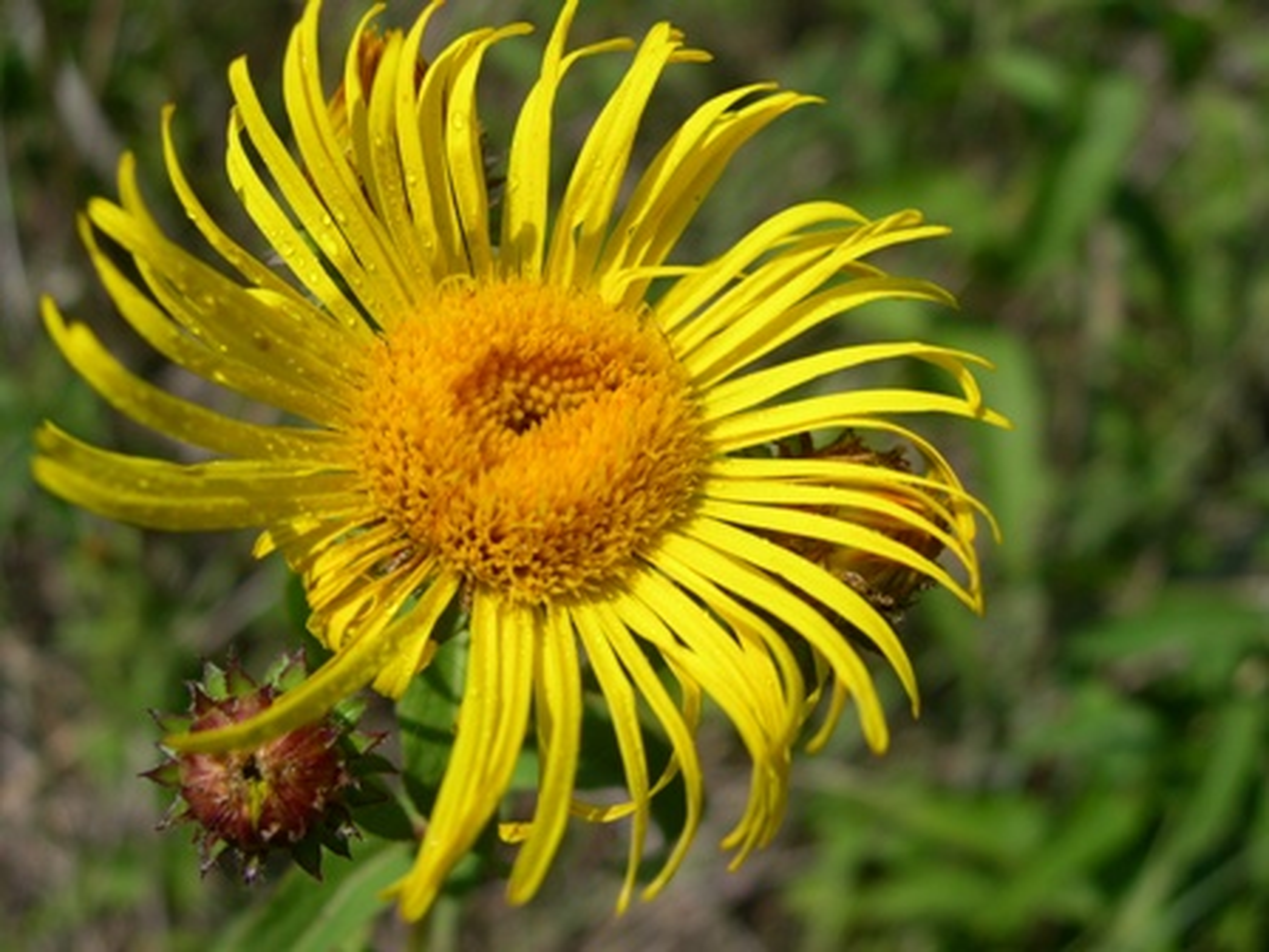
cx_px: 634
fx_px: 1393
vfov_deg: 37.7
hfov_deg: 49.0
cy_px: 476
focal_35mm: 38
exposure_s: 1/296
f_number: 7.6
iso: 100
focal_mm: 8
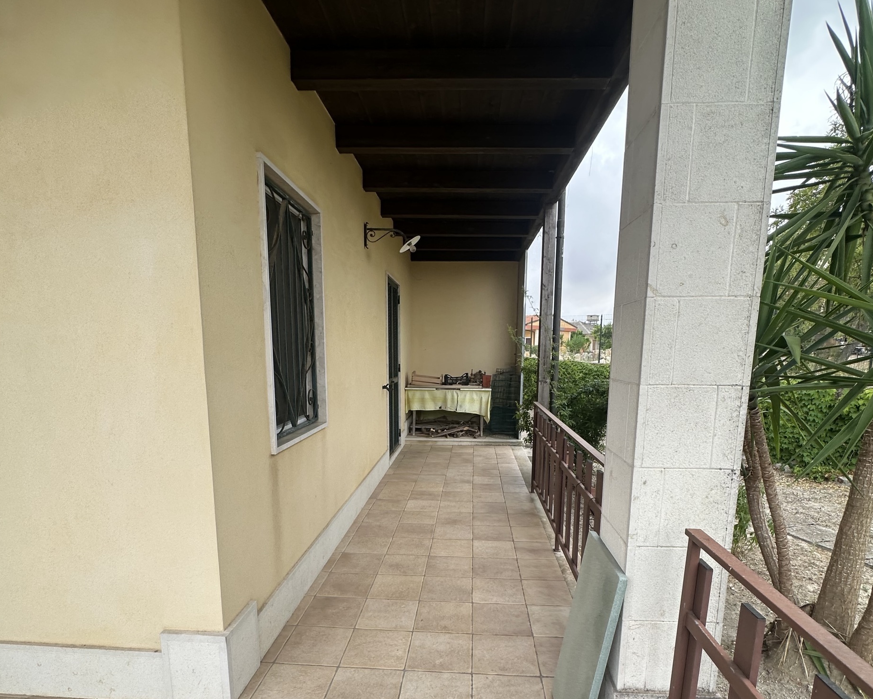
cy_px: 431
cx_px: 443
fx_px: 491
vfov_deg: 69.9
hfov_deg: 83.3
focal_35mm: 19
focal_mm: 2.22
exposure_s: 1/310
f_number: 2.2
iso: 40
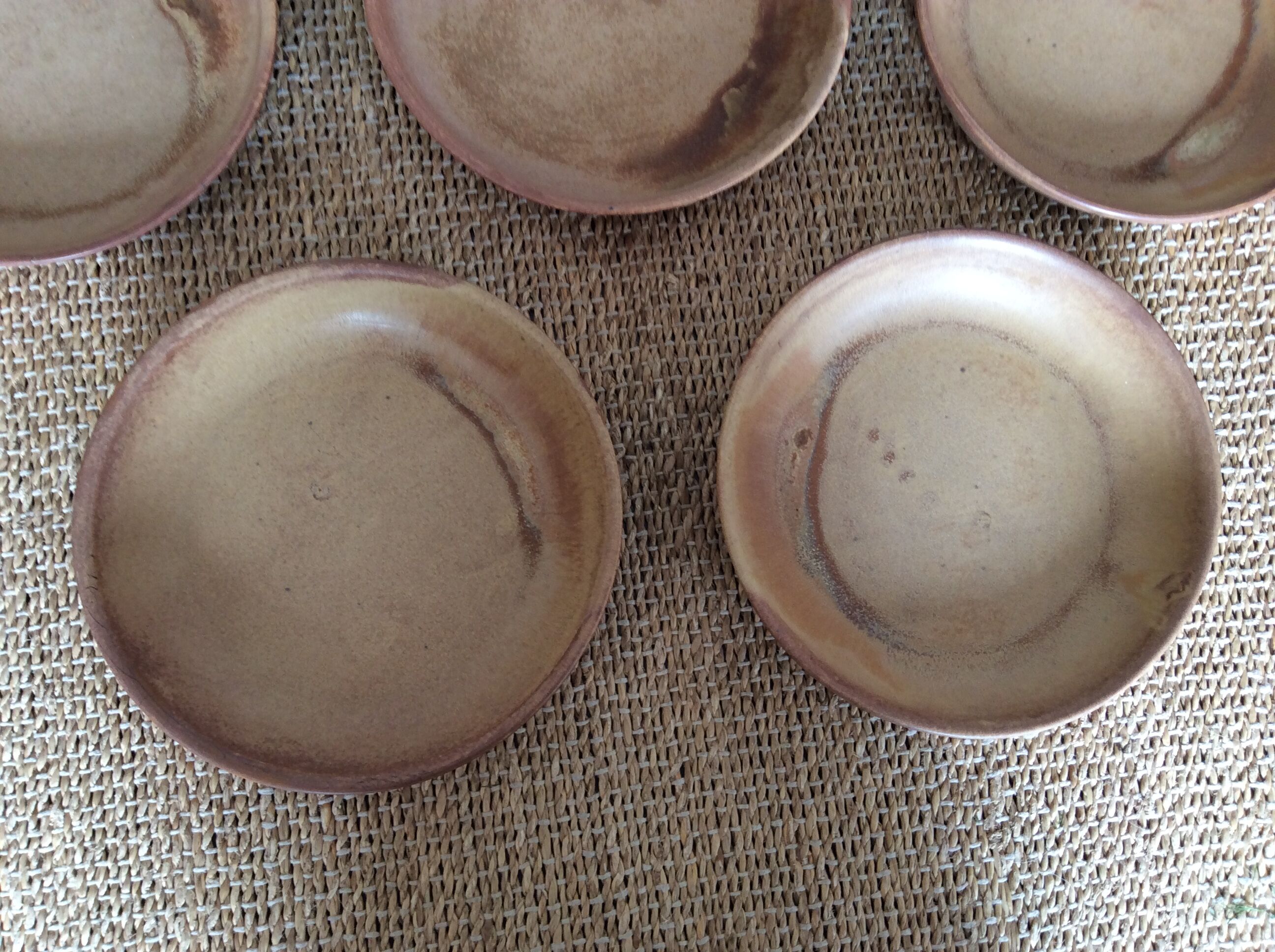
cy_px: 476
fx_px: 1177
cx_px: 638
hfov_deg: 56.9
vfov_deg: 44.1
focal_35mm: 32
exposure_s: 1/25
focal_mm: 3.3
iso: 40
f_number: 2.4
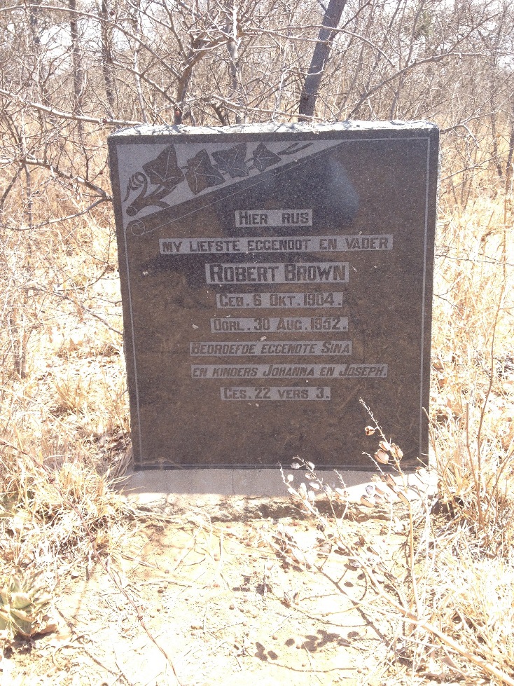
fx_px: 693
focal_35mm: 35
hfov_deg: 40.7
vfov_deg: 52.6
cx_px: 257
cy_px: 343
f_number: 2.4
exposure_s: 1/310
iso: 50
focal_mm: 4.28
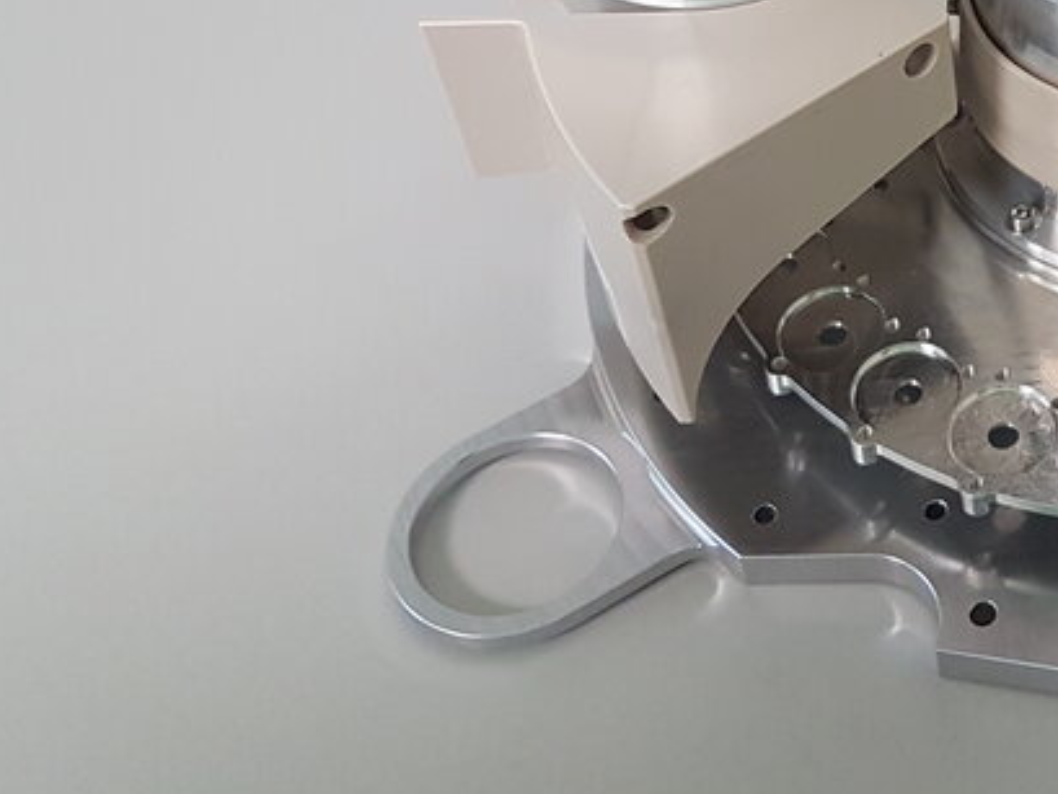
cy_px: -67
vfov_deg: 22.7
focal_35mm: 61
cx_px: 1185
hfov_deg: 28.5
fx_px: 1865
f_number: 1.7
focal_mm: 4.2
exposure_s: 1/50
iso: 160
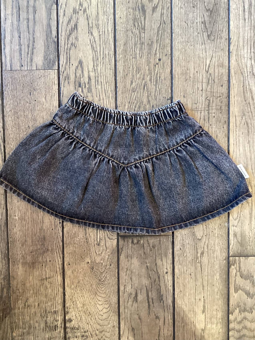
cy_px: 170
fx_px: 304
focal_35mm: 31
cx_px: 128
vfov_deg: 58.4
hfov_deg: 45.4
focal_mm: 3.3
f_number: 2.4
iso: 160
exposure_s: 1/50
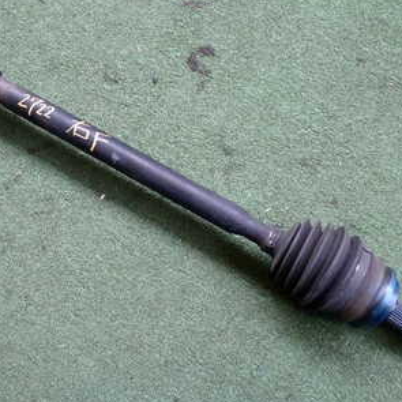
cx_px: 99
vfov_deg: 31.6
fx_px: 709
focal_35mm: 54
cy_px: 181
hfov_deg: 31.1
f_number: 2.3
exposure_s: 1/125
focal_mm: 5.4
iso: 160
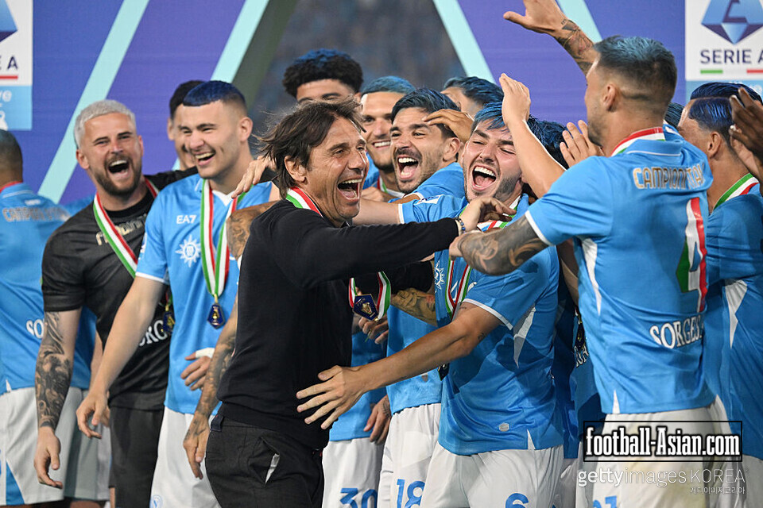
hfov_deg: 9.4
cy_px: 254
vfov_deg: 6.2
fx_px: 4662
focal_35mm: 220
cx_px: 382
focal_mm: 220
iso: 4000
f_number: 5
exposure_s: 1/1000
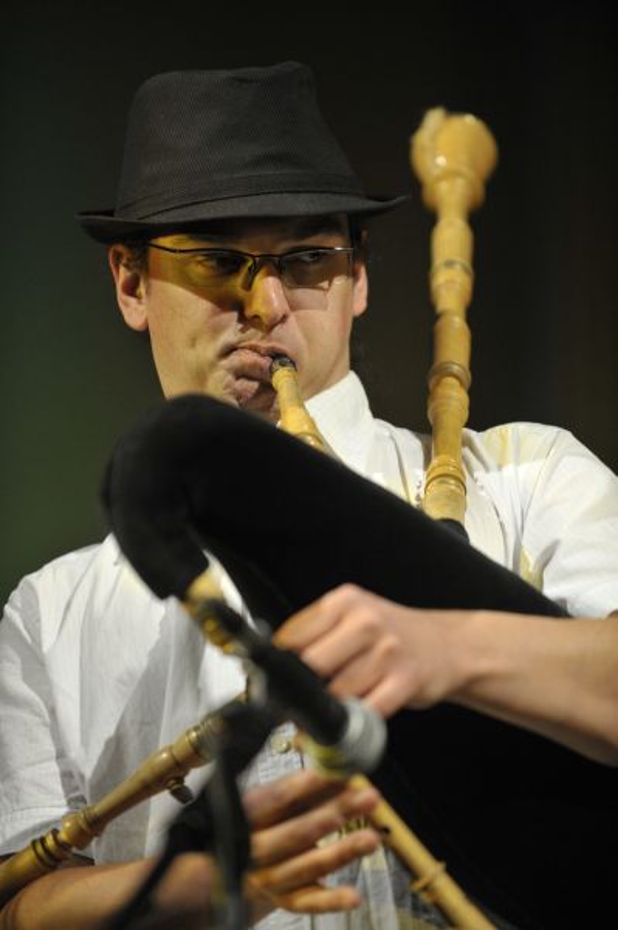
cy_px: 465
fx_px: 5159
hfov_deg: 6.9
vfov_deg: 10.3
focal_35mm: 200
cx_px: 309
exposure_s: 1/200
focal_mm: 200
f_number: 2.8
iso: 1600
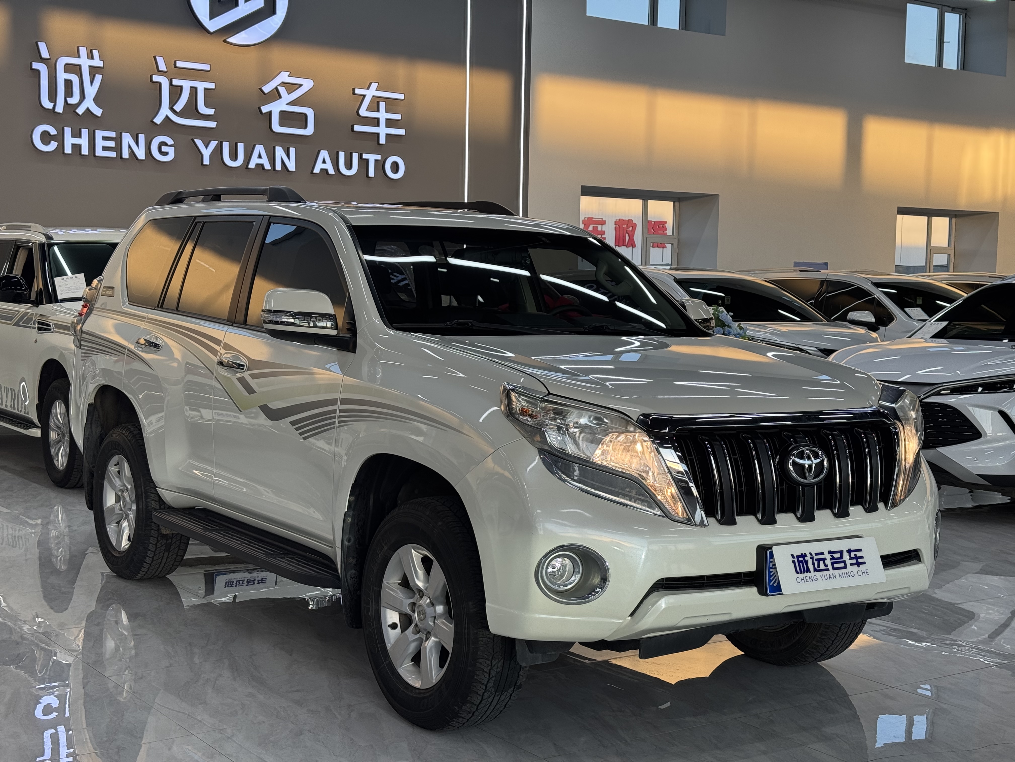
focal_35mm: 48
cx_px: 508
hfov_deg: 39.7
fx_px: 1407
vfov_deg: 30.3
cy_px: 381
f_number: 1.78
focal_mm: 6.76
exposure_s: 1/285
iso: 64
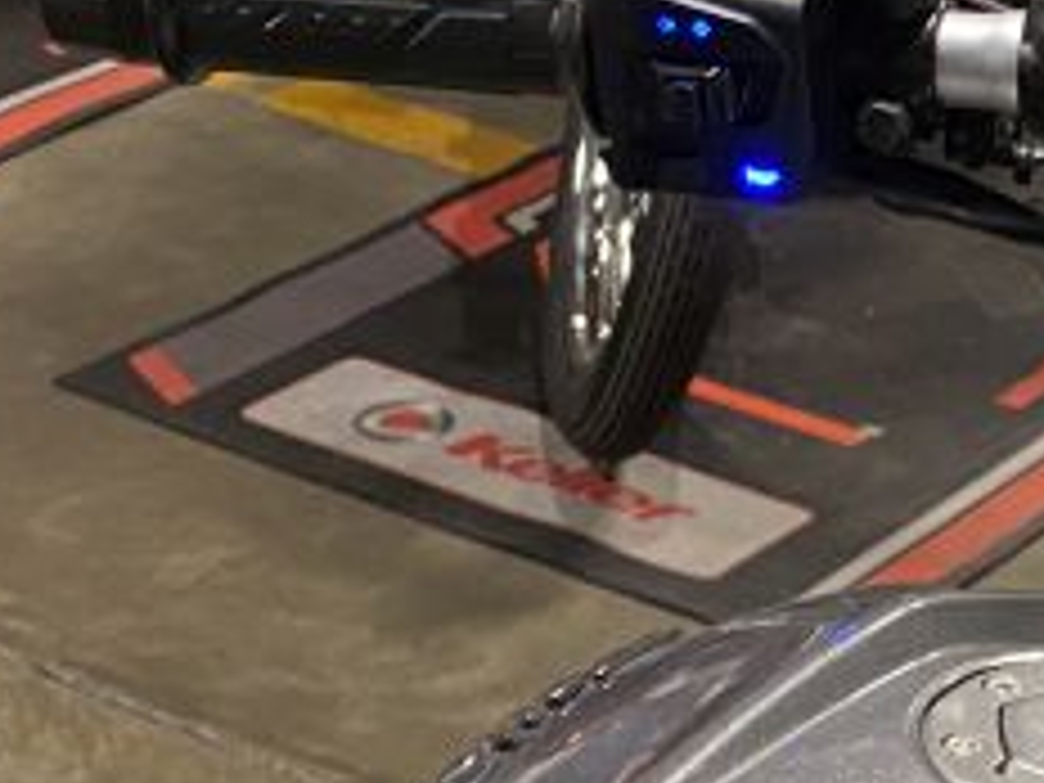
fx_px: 3589
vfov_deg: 12.0
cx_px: 1098
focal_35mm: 119
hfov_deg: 16.1
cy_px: 1082
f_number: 1.8
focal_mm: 4.25
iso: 250
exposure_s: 1/50
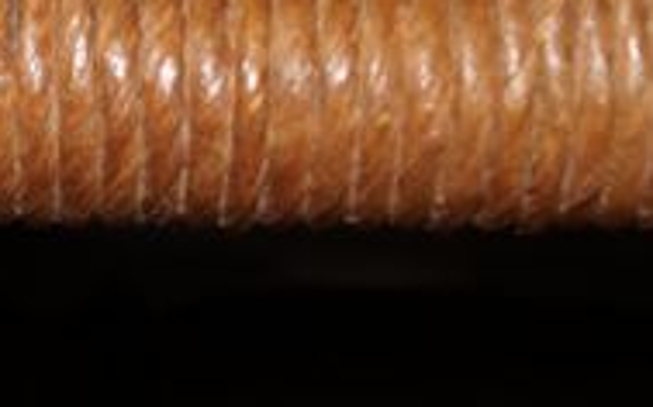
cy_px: -155
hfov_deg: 11.6
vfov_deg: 7.3
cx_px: -62
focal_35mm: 178
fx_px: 3167
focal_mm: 22
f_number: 4
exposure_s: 1/60
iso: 200
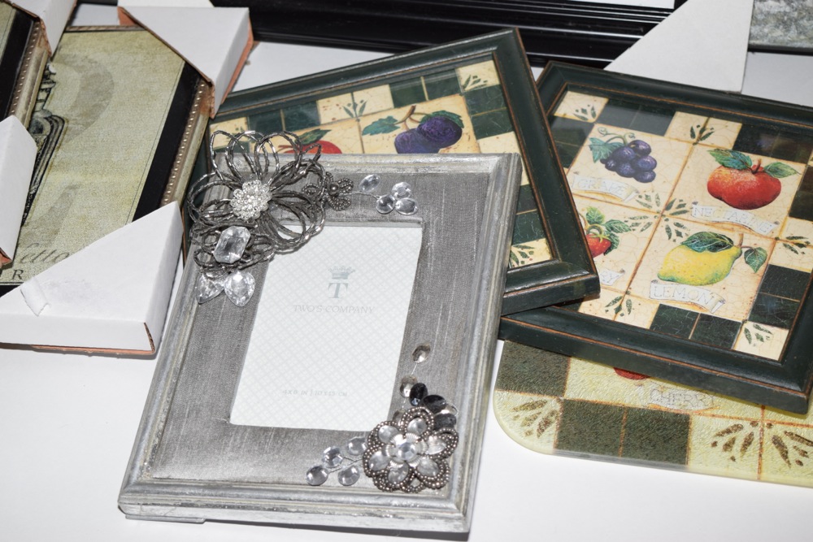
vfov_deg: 20.2
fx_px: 1524
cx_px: 406
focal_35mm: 68
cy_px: 271
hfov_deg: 29.9
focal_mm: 45
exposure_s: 1/60
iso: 560
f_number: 5
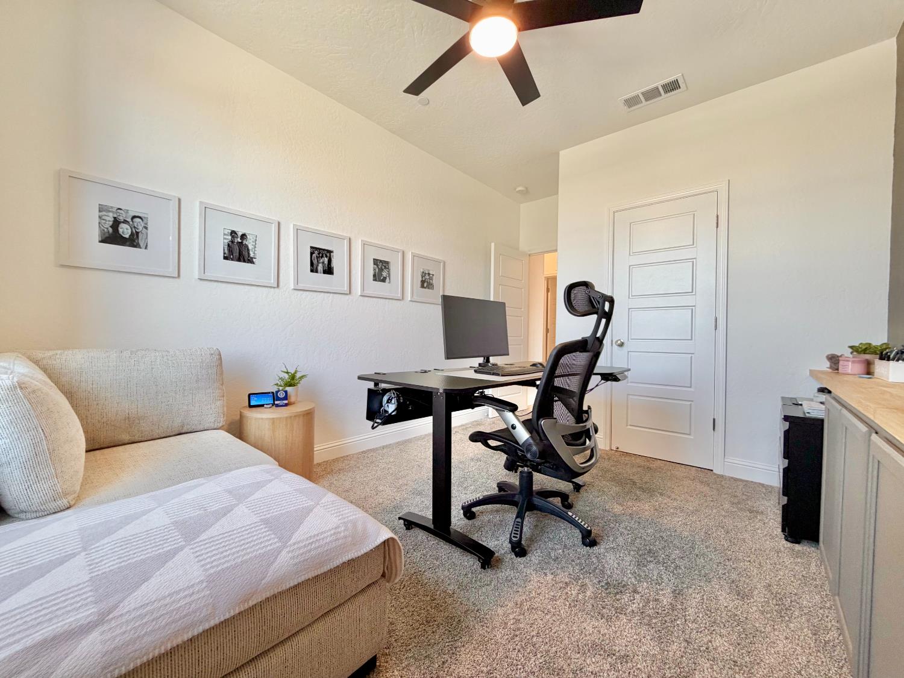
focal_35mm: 14
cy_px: 339
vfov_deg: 85.7
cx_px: 452
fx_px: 366
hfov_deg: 102.1
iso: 160
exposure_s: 1/120
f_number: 2.2
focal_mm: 2.22
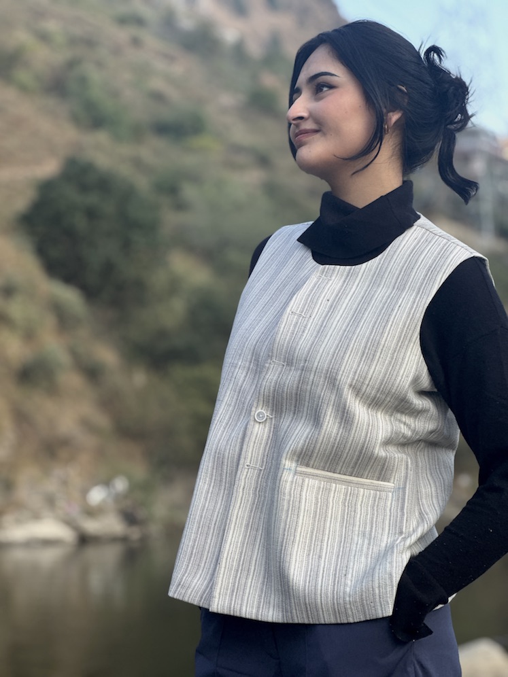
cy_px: 338
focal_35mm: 77
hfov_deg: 19.1
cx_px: 254
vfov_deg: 25.3
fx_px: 1507
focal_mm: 9
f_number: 2.8
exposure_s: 1/99
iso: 32
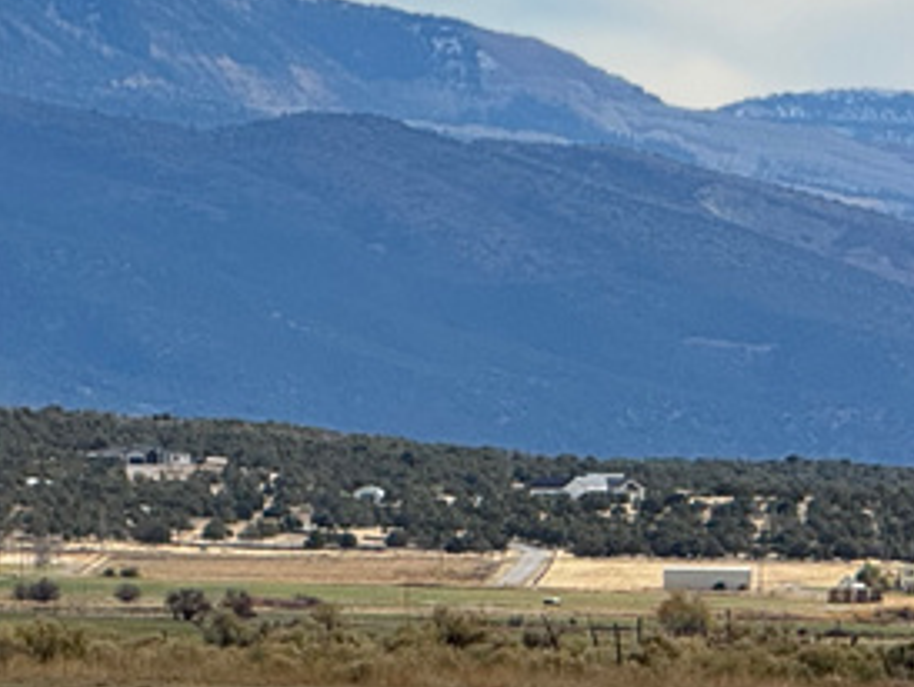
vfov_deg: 3.3
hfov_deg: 4.4
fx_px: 11839
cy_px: 507
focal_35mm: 448
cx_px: -670
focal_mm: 15.66
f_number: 2.8
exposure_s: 1/2358
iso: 50
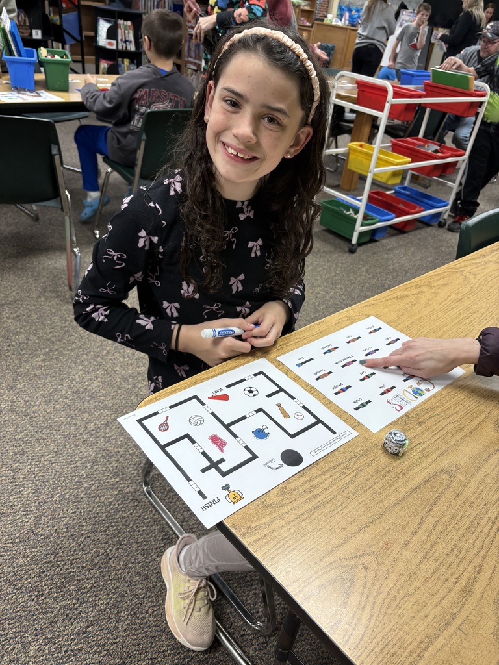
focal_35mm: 26
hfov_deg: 53.1
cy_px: 332
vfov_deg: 67.3
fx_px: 500
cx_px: 250
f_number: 1.6
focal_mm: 5.96
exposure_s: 1/60
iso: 80
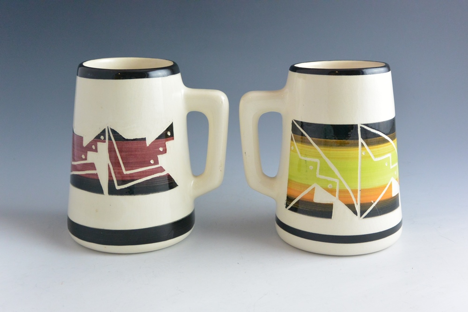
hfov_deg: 43.6
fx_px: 585
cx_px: 234
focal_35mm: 45
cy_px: 156
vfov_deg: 29.9
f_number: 4.5
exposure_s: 1/60
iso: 800
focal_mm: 16.9
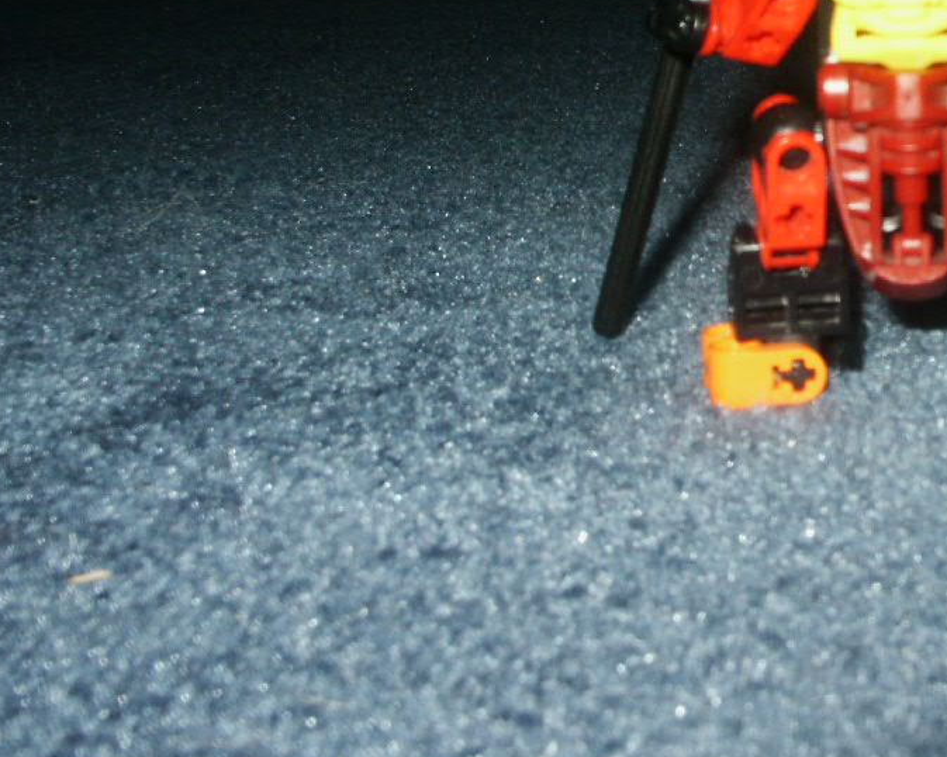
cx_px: 867
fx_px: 1821
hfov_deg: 28.0
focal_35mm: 65
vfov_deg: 23.1
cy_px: 141
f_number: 6.7
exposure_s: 1/45
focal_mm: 7.18
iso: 200
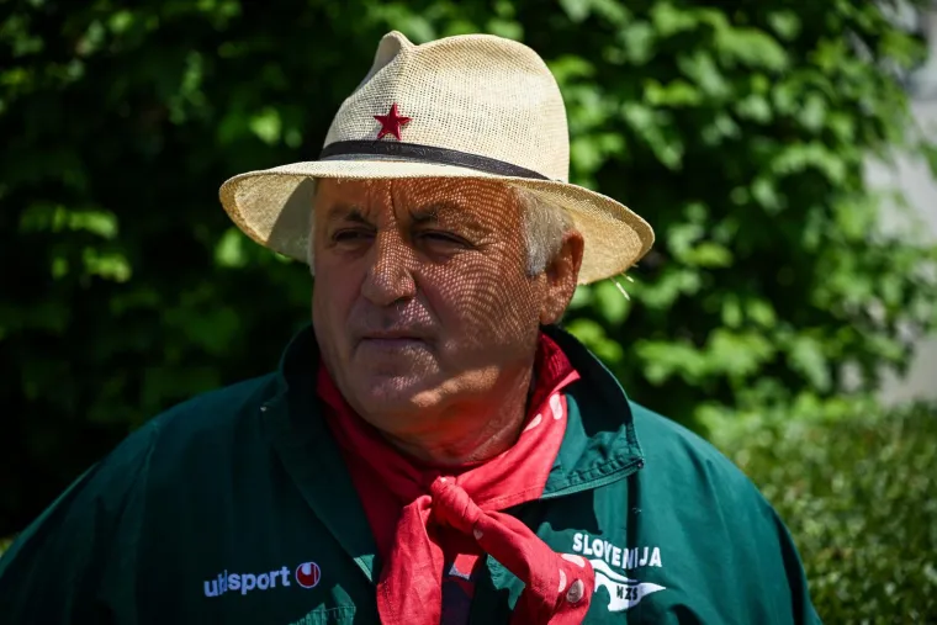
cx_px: 468
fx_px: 3124
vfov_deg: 11.4
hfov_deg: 17.1
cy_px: 312
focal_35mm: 120
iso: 250
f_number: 4
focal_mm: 120
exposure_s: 1/3200
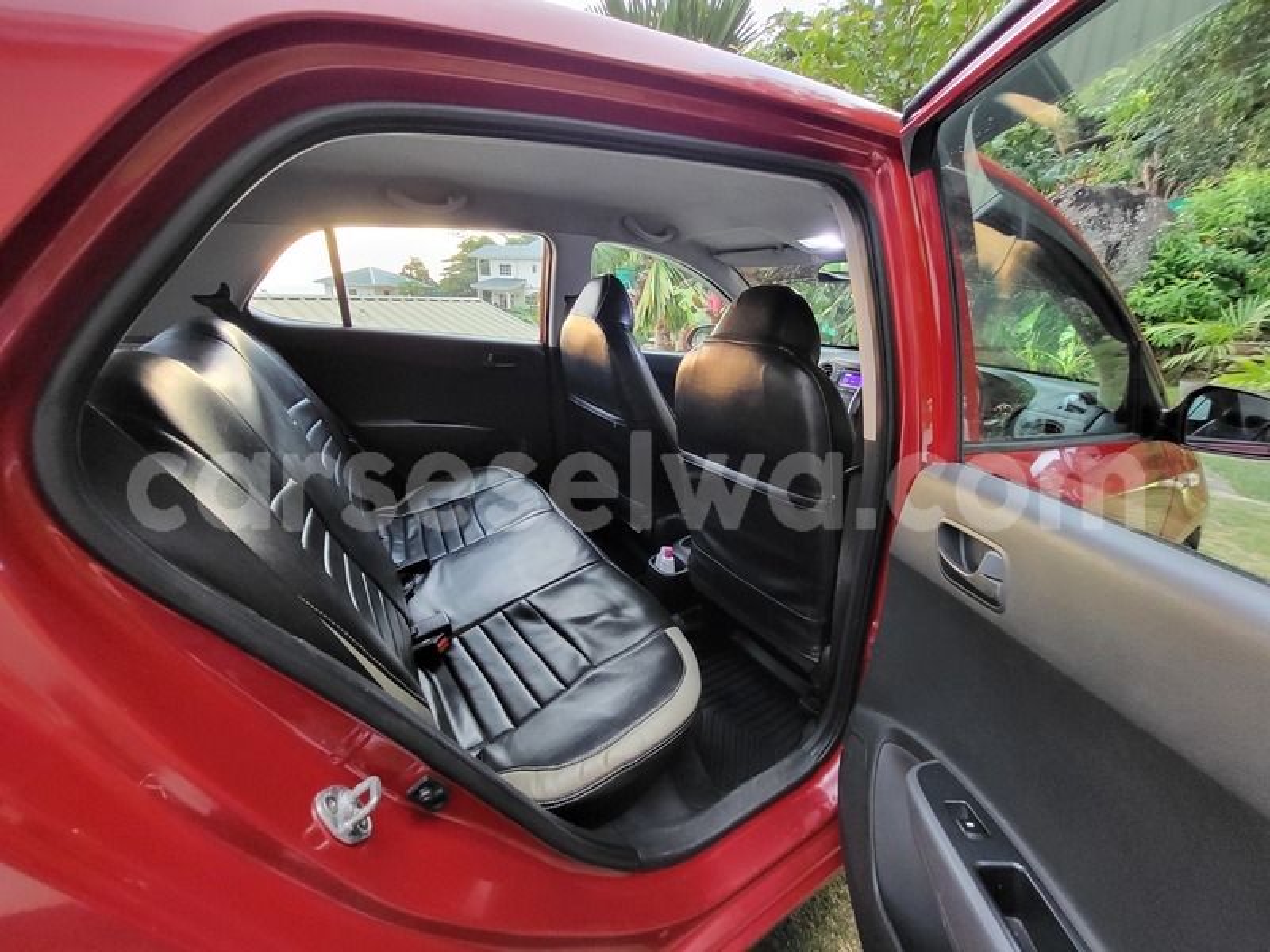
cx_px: 635
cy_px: 476
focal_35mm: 13
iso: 800
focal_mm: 1.74
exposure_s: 1/25
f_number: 2.2
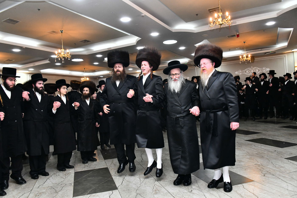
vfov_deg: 46.4
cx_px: 148
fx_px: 231
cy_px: 99
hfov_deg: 65.5
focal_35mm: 28
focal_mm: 28
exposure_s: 1/250
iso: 2500
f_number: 5.6
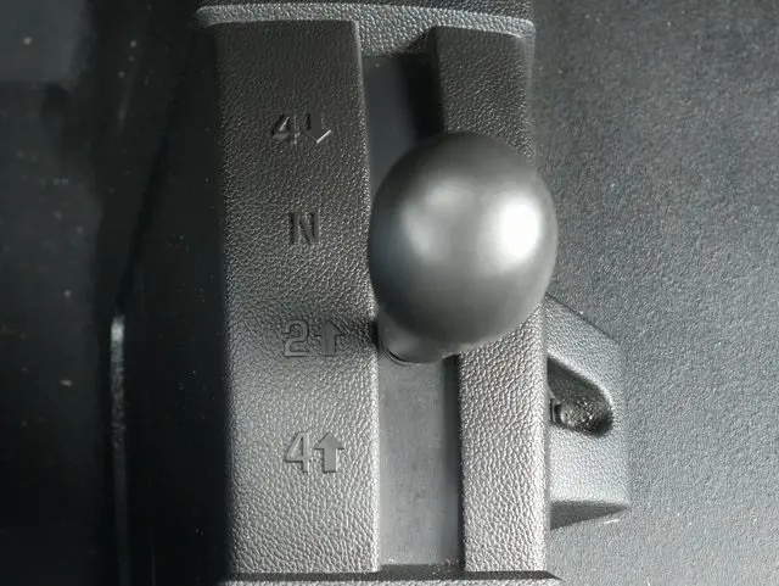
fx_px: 1667
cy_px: 293
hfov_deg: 26.3
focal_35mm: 74
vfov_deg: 19.9
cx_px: 390
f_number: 5.5
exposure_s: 1/20
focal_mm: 37
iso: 3200
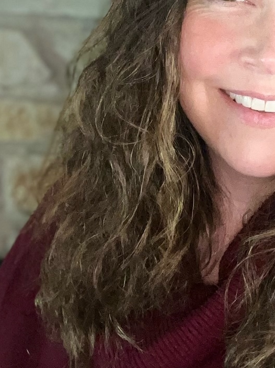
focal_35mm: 66
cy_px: 94
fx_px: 700
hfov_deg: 21.5
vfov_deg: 29.0
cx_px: 273
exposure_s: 1/30
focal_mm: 2.71
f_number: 2.2
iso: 250
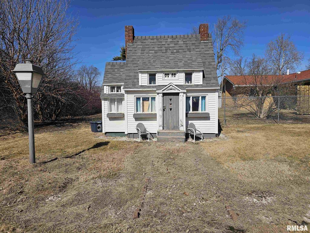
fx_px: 206
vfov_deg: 58.9
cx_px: 155
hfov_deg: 73.9
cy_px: 116
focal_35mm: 23
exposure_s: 1/1628
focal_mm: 6.3
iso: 10
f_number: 1.7
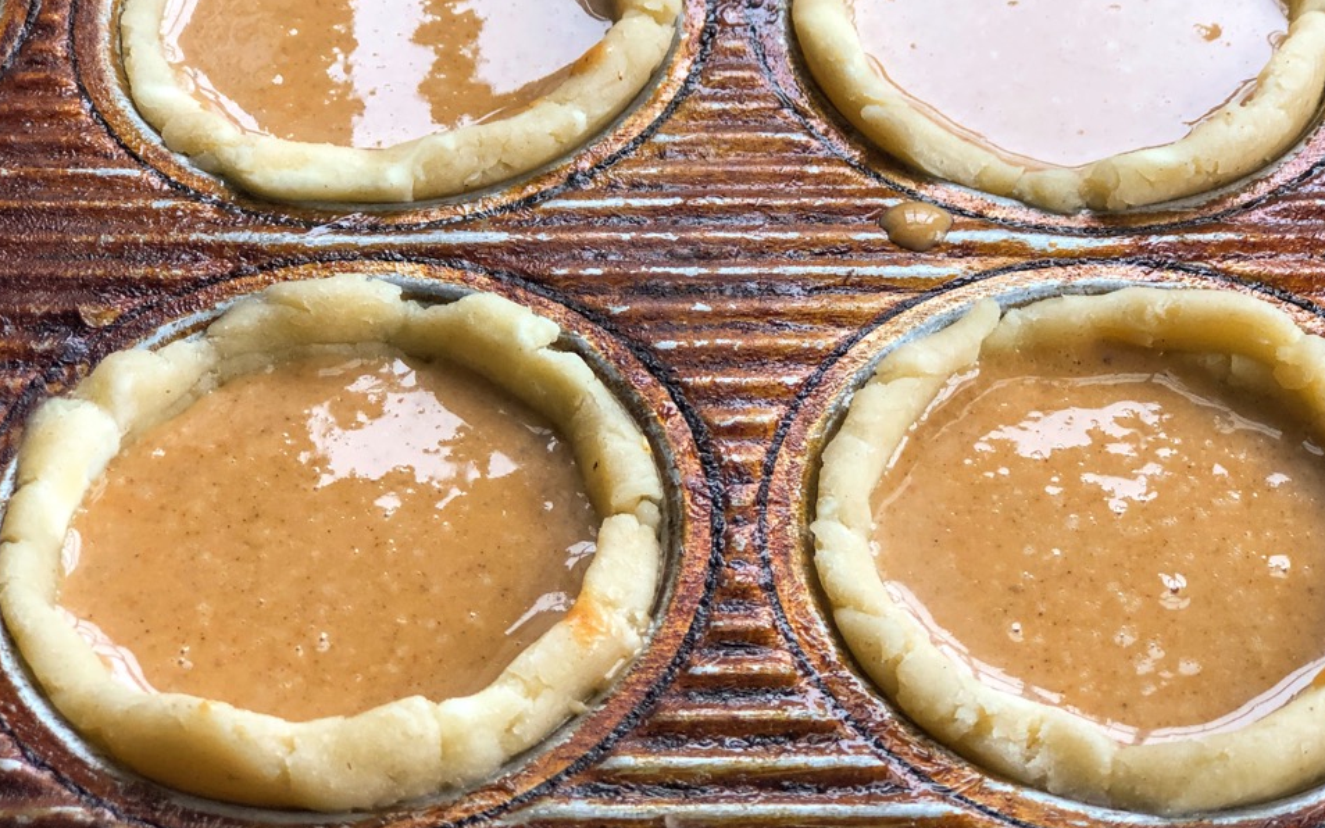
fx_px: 2744
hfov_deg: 27.1
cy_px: 350
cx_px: 757
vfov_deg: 17.1
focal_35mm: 76
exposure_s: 1/30
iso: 25
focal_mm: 6.6
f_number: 2.8
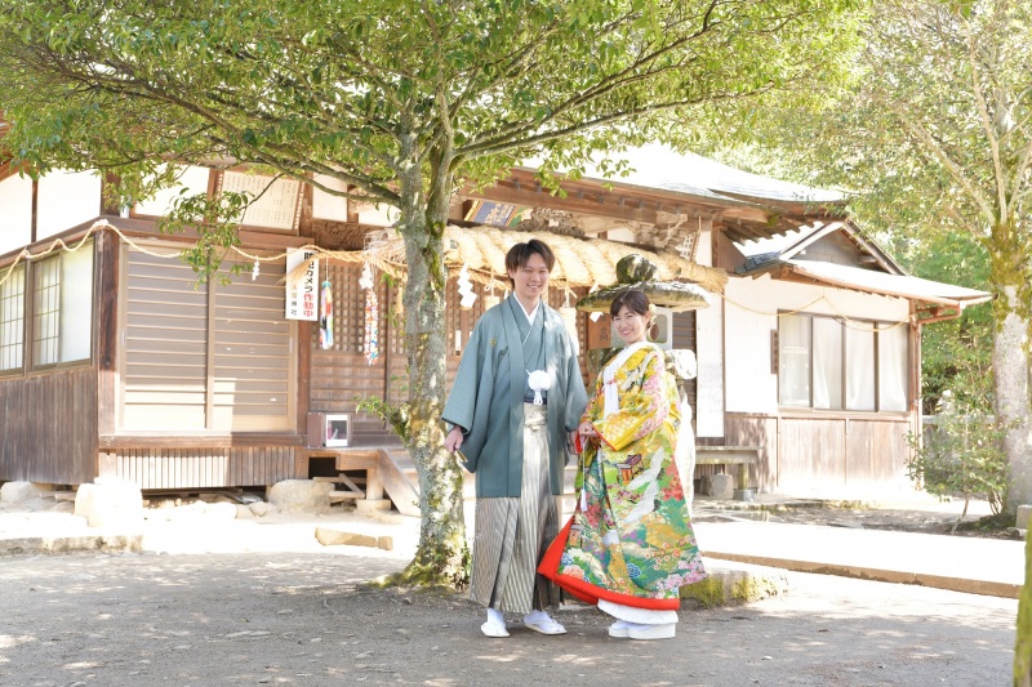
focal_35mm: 46
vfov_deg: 29.2
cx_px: 516
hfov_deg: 42.8
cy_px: 344
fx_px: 1318
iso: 500
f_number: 5
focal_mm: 46
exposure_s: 1/125
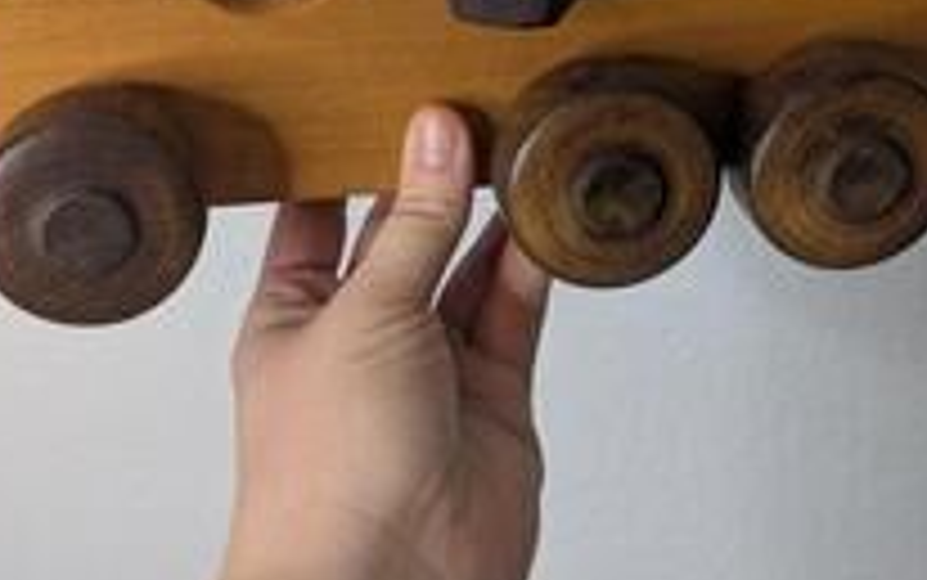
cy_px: -40
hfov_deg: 41.0
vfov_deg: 24.8
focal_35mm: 49
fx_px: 1239
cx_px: 441
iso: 99
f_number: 1.89
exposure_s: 1/120
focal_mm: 5.43
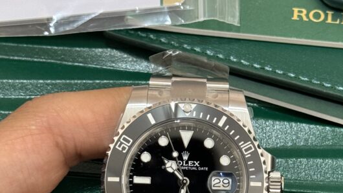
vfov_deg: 11.8
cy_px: 197
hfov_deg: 21.1
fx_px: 919
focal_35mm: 101
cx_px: 207
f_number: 1.78
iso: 500
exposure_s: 1/40
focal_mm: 6.76
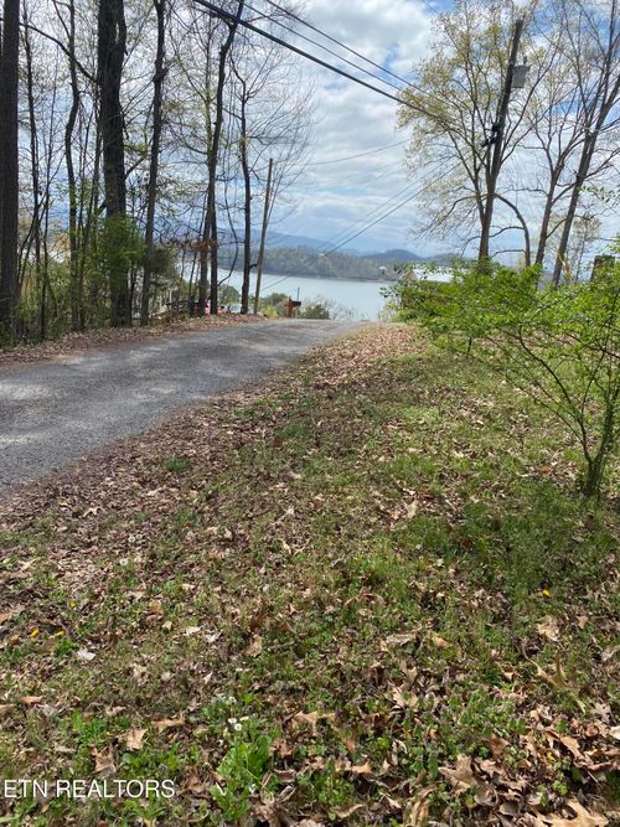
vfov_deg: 67.3
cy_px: 414
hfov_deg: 53.0
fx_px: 621
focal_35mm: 26
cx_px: 310
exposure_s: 1/2890
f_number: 1.8
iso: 32
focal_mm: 4.25
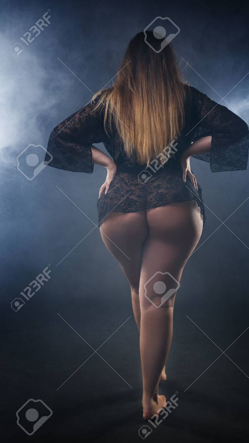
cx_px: 147
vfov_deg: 42.9
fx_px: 563
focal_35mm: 48
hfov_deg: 24.9
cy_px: 223
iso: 200
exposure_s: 1/125
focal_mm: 45
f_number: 7.1
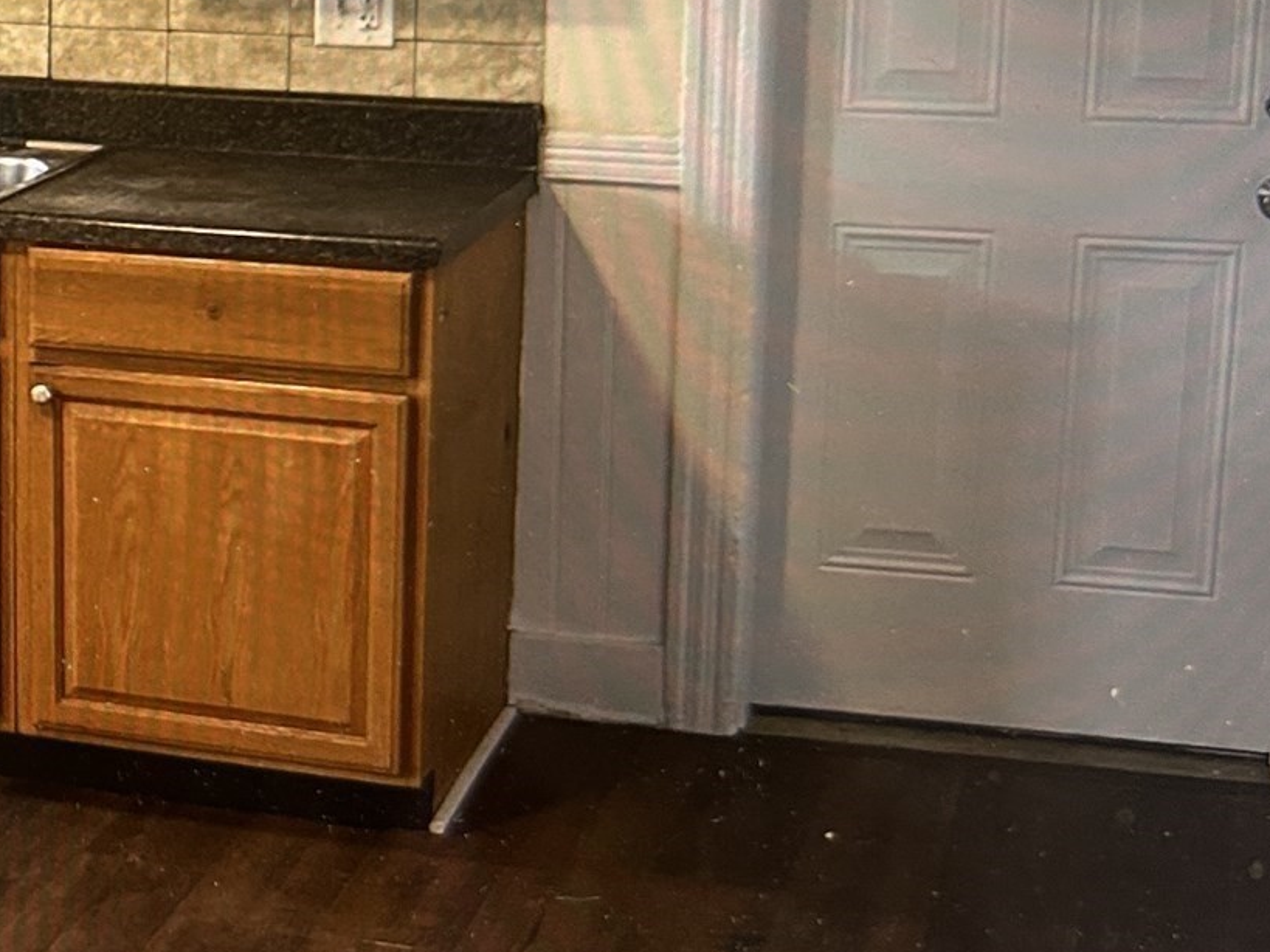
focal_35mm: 65
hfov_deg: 26.1
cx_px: -307
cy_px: 231
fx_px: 2384
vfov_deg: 22.4
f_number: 1.5
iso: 125
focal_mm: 5.7
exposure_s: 1/89
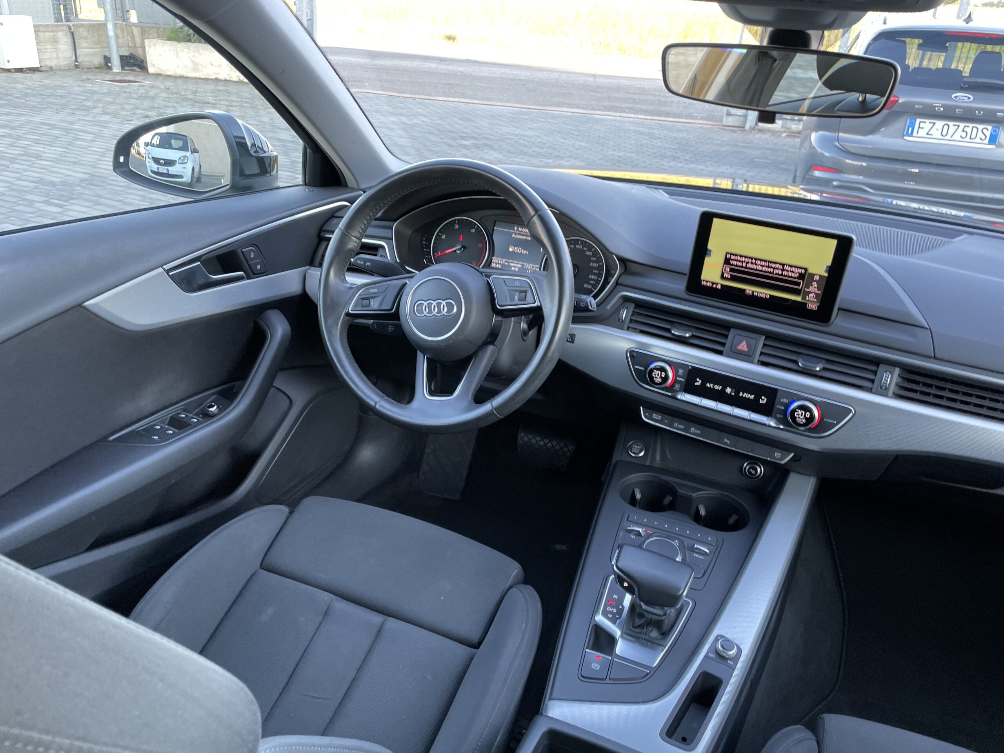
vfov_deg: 53.1
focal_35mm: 26
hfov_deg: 67.3
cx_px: 502
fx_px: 754
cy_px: 376
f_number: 1.6
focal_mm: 4.2
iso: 125
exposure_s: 1/112
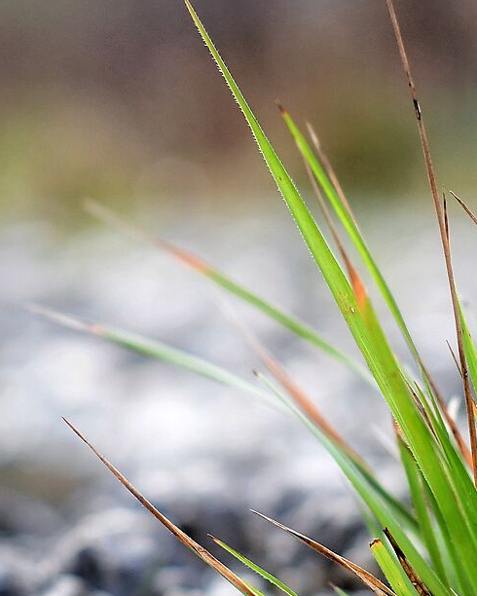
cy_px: 274
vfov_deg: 10.5
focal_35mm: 184
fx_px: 3245
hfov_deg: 8.4
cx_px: 346
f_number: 2.8
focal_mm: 50
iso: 640
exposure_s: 1/500
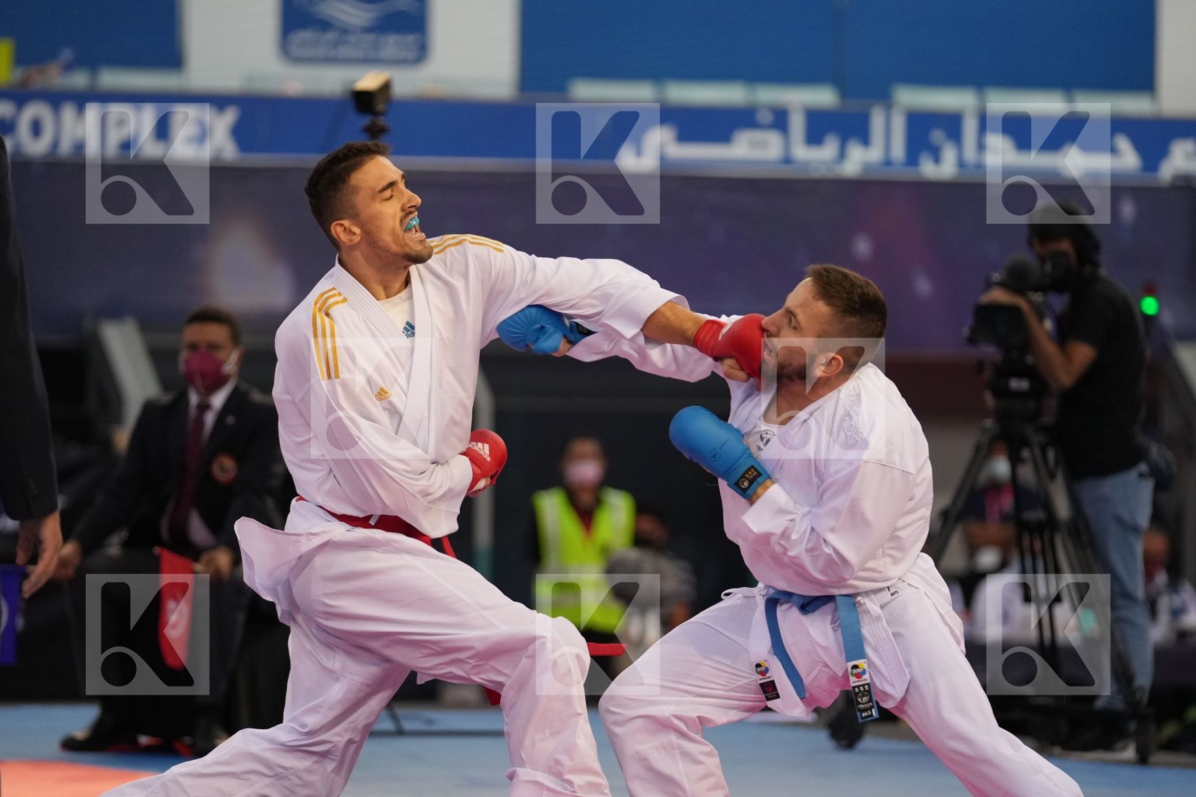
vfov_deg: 5.6
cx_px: 598
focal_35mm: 247
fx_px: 8205
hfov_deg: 8.3
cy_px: 398
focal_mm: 165
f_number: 2.8
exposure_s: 1/1000
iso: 2000
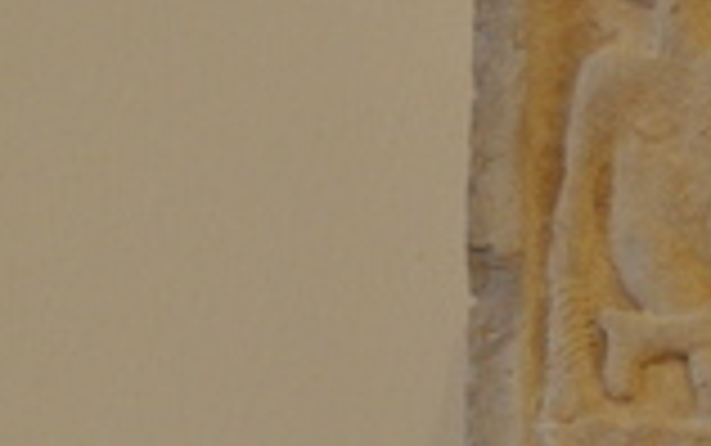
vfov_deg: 4.4
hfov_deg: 7.1
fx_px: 5701
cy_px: 1054
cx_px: 884
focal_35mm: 294
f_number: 4.5
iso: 450
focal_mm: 46
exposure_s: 1/15
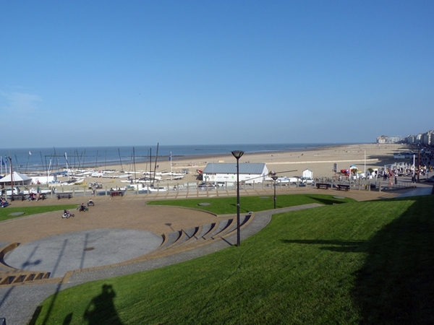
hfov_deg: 69.4
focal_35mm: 25
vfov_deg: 54.9
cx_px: 217
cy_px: 162
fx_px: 313
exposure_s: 1/400
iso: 80
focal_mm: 4.5
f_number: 5.6
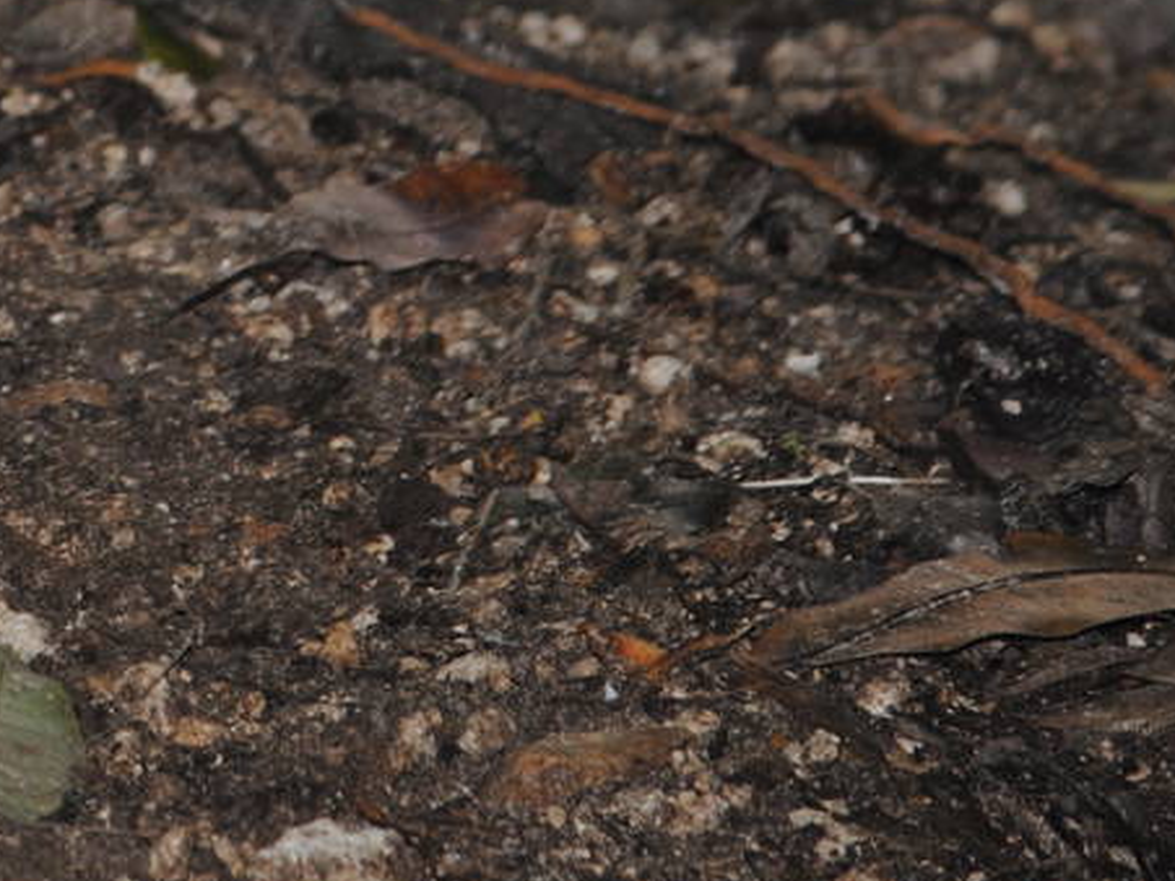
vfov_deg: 2.8
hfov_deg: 3.7
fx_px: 18218
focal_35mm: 537
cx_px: -684
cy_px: -350
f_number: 4.8
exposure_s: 1/60
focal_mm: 105
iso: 200
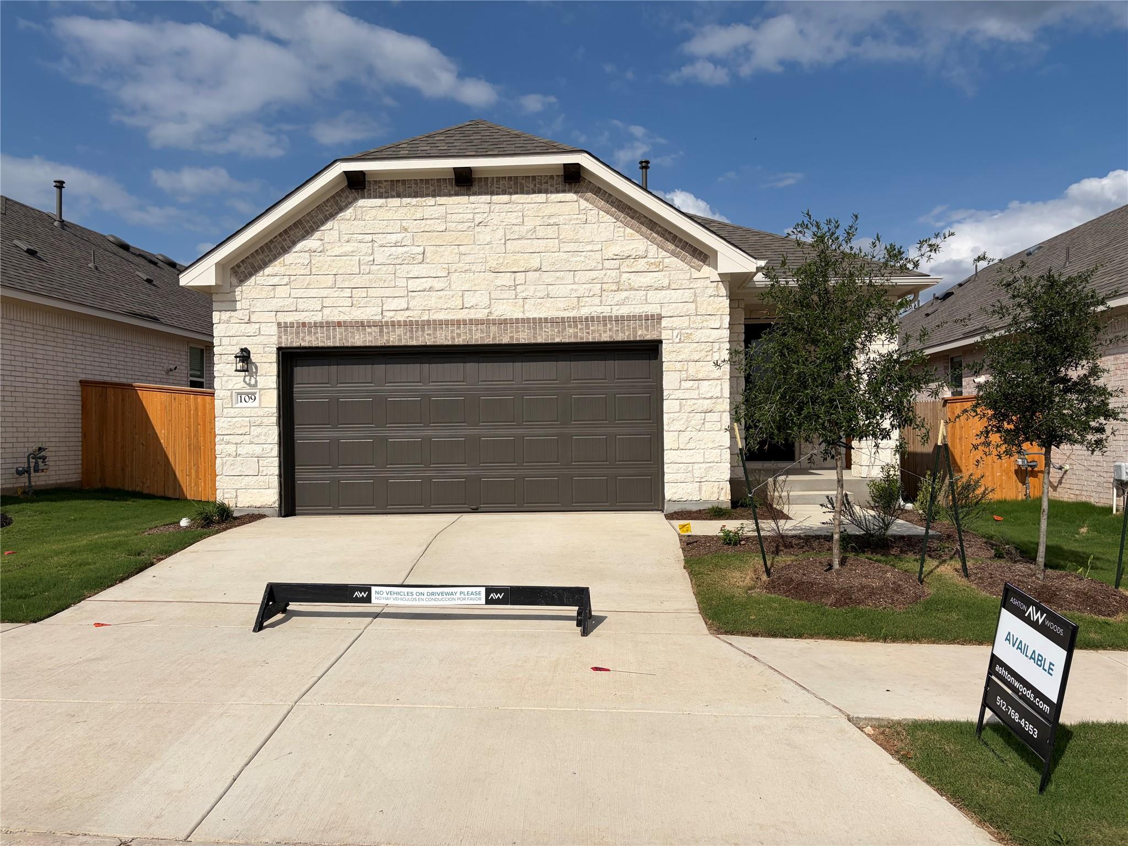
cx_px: 564
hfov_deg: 67.3
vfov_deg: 53.1
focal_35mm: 26
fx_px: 847
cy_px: 423
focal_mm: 5.96
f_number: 1.6
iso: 50
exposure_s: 1/10101
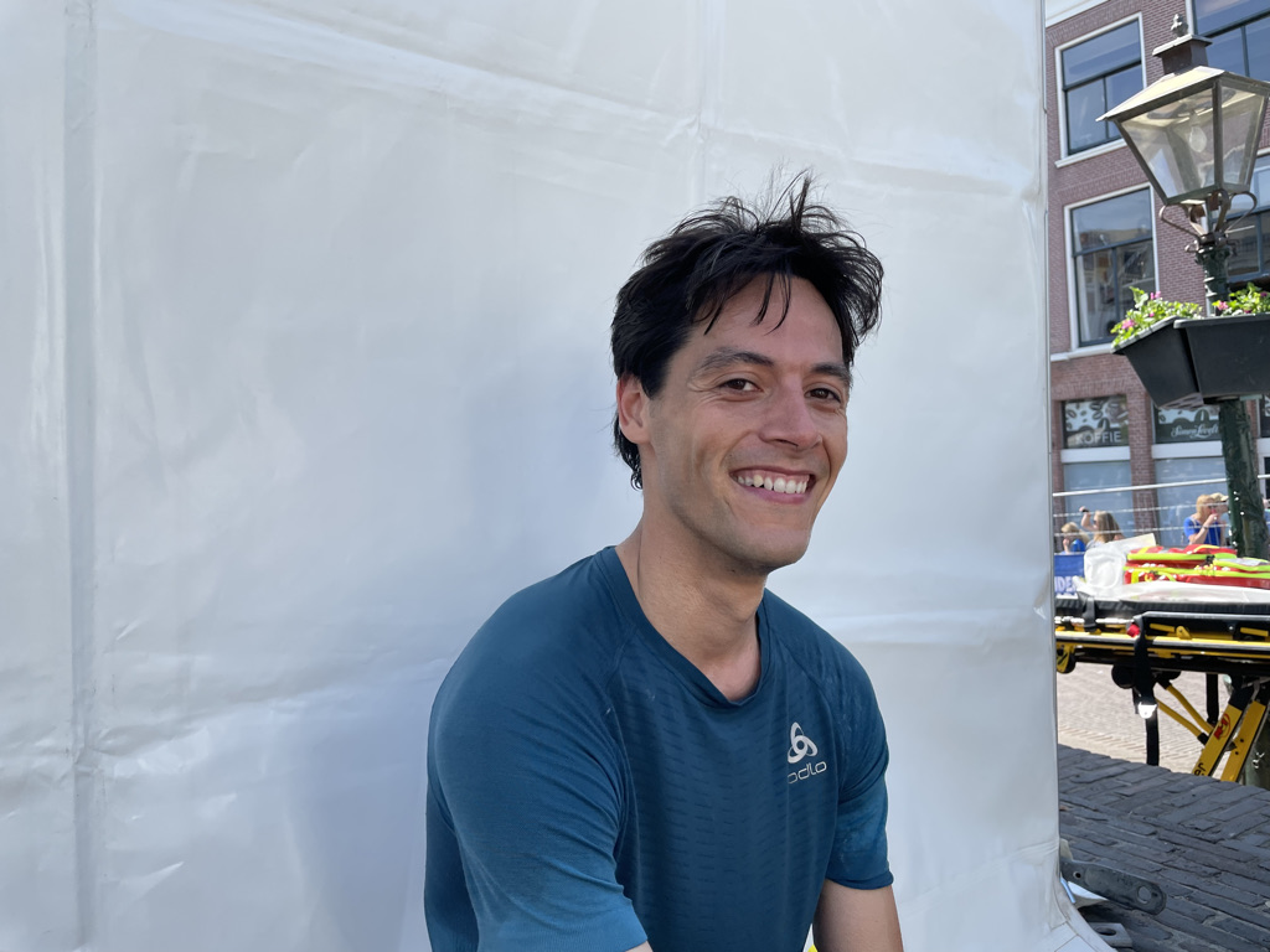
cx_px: 635
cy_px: 476
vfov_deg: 53.1
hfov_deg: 67.3
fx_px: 954
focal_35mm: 26
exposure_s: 1/824
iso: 32
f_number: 1.6
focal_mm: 4.2
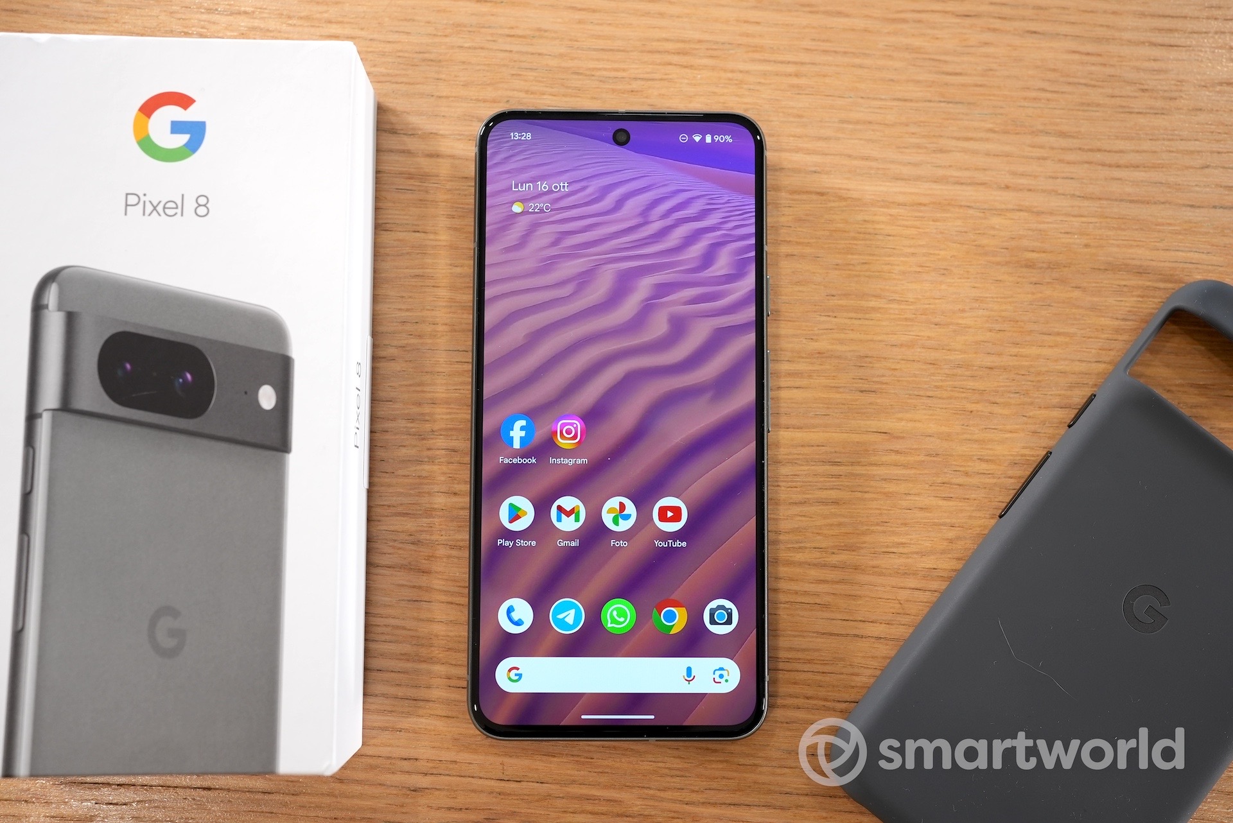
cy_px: 412
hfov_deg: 54.4
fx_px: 1199
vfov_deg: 37.9
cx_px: 616
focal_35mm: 35
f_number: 5.6
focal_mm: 35
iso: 500
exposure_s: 1/60
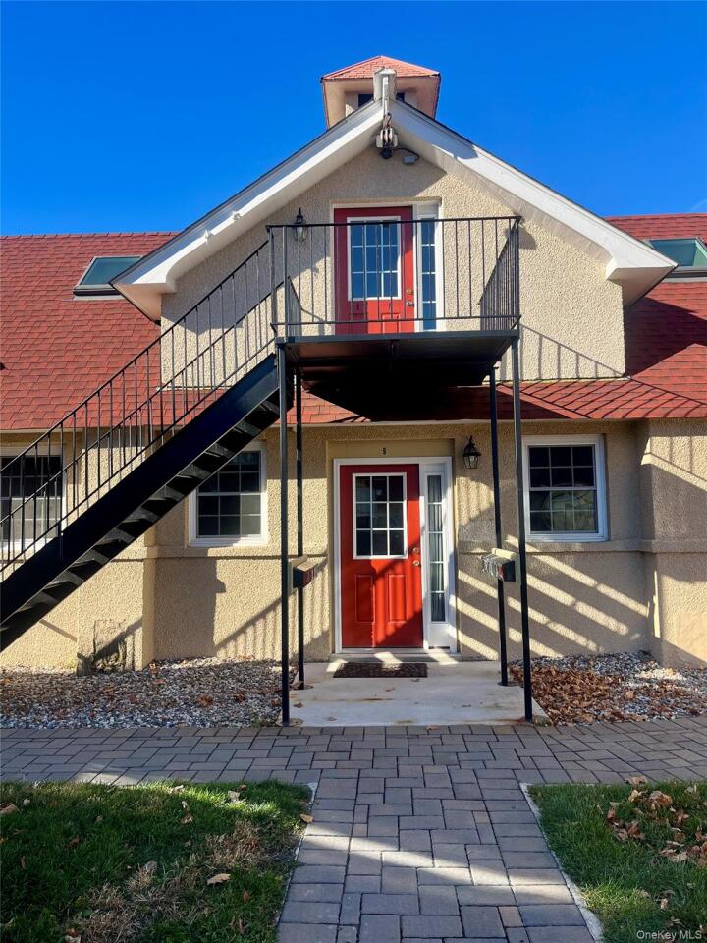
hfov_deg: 53.1
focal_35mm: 26
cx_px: 354
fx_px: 708
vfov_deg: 67.3
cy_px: 472
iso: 50
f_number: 1.6
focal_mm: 5.1
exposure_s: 1/1536
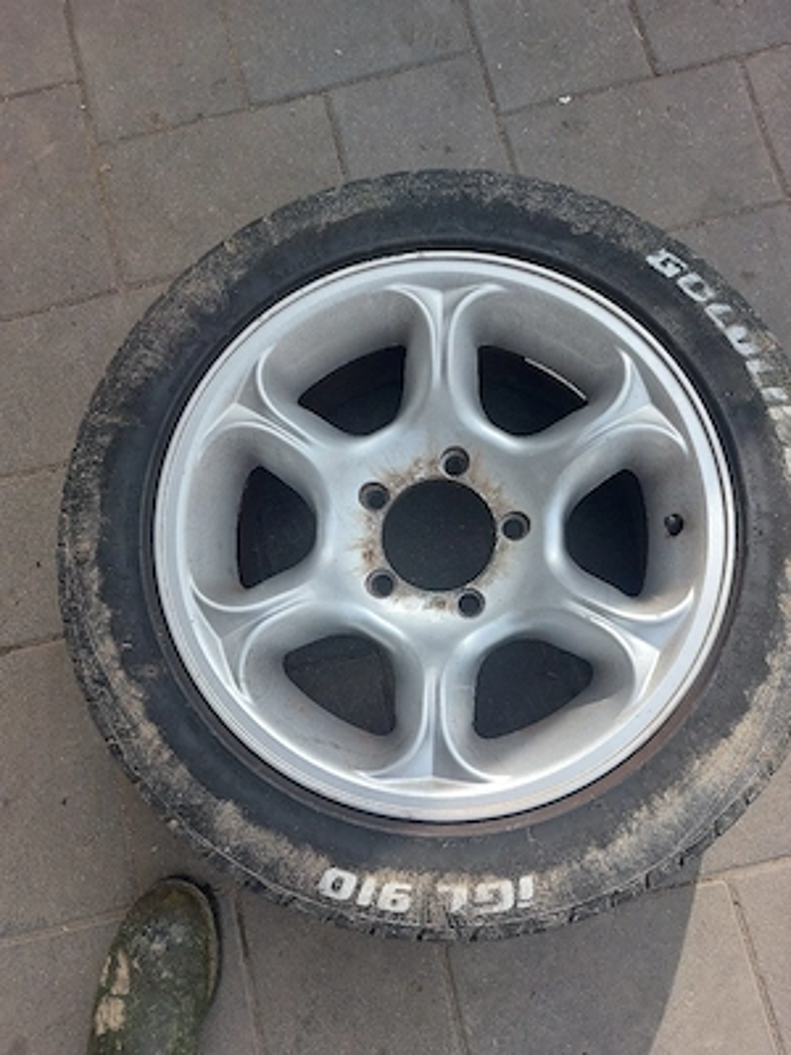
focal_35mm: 24
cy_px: 528
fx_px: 731
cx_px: 396
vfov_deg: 71.6
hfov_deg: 56.8
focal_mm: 5.23
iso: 25
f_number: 1.8
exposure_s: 1/455
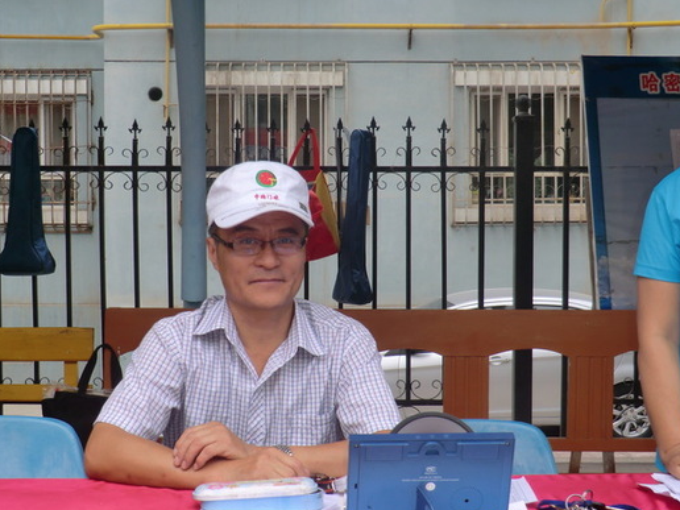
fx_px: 1257
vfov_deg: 22.9
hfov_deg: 30.3
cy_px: 285
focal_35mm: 64
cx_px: 327
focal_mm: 9.8
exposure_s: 1/60
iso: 64
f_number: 4.2
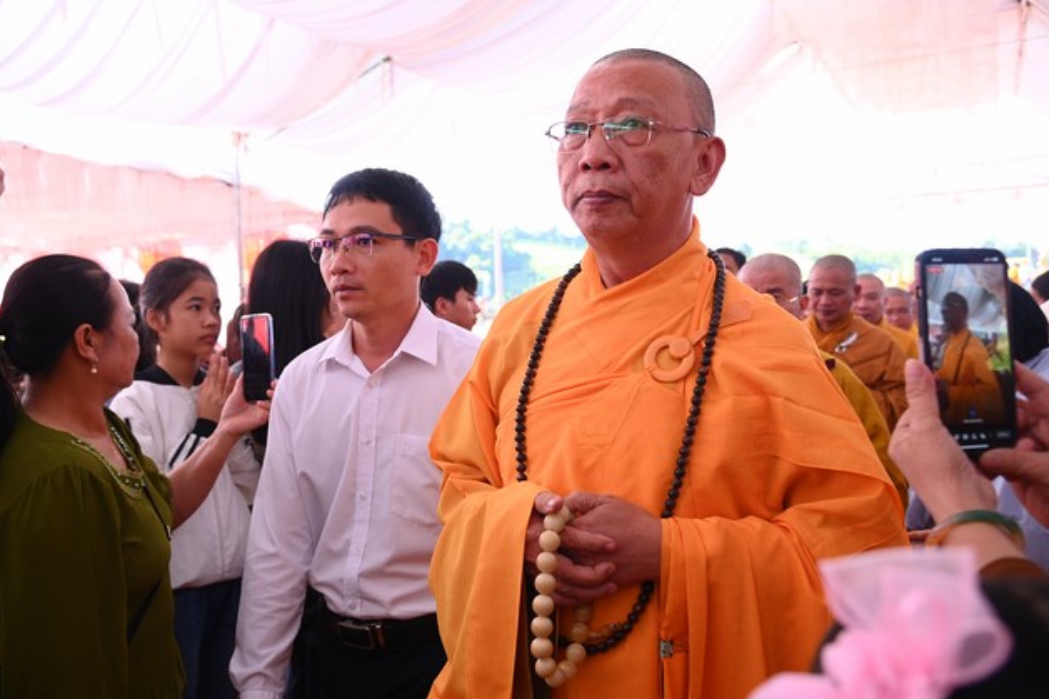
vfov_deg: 41.1
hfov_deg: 58.7
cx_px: 509
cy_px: 350
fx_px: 932
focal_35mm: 32
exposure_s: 1/250
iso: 1000
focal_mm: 31
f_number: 4.5
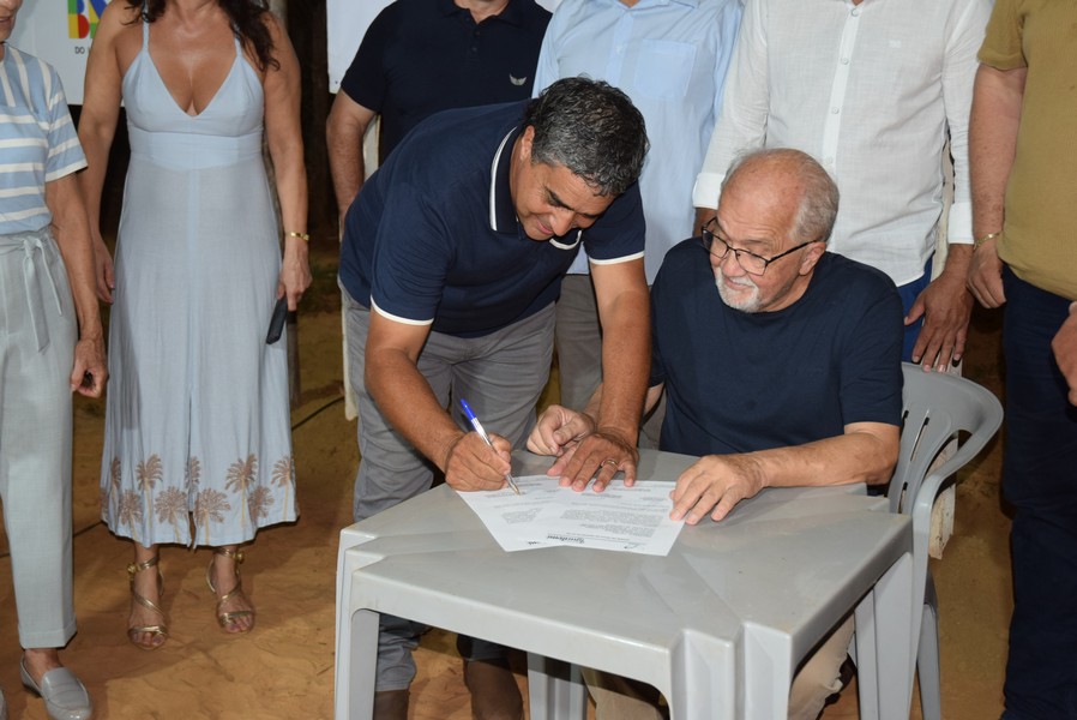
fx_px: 1392
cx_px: 538
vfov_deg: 29.0
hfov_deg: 42.3
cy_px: 360
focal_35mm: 46
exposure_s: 1/80
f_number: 4.5
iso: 800
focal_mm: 31
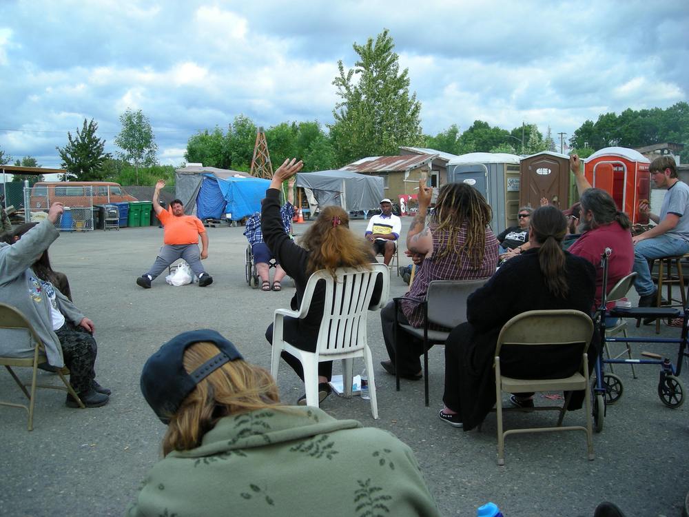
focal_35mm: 35
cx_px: 344
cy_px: 258
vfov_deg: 40.7
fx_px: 697
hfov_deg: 52.6
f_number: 2.8
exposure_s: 1/162
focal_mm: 5.7
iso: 50
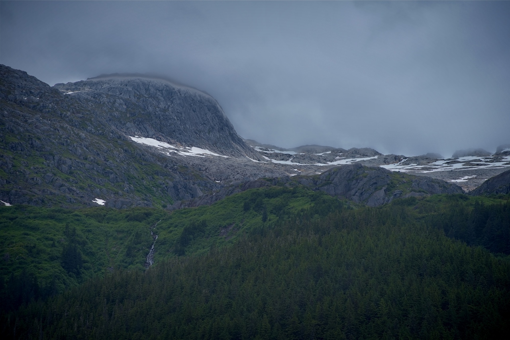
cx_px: 255
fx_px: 2621
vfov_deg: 7.4
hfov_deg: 11.1
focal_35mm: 185
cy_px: 170
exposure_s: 1/400
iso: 100
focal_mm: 185
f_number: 7.1
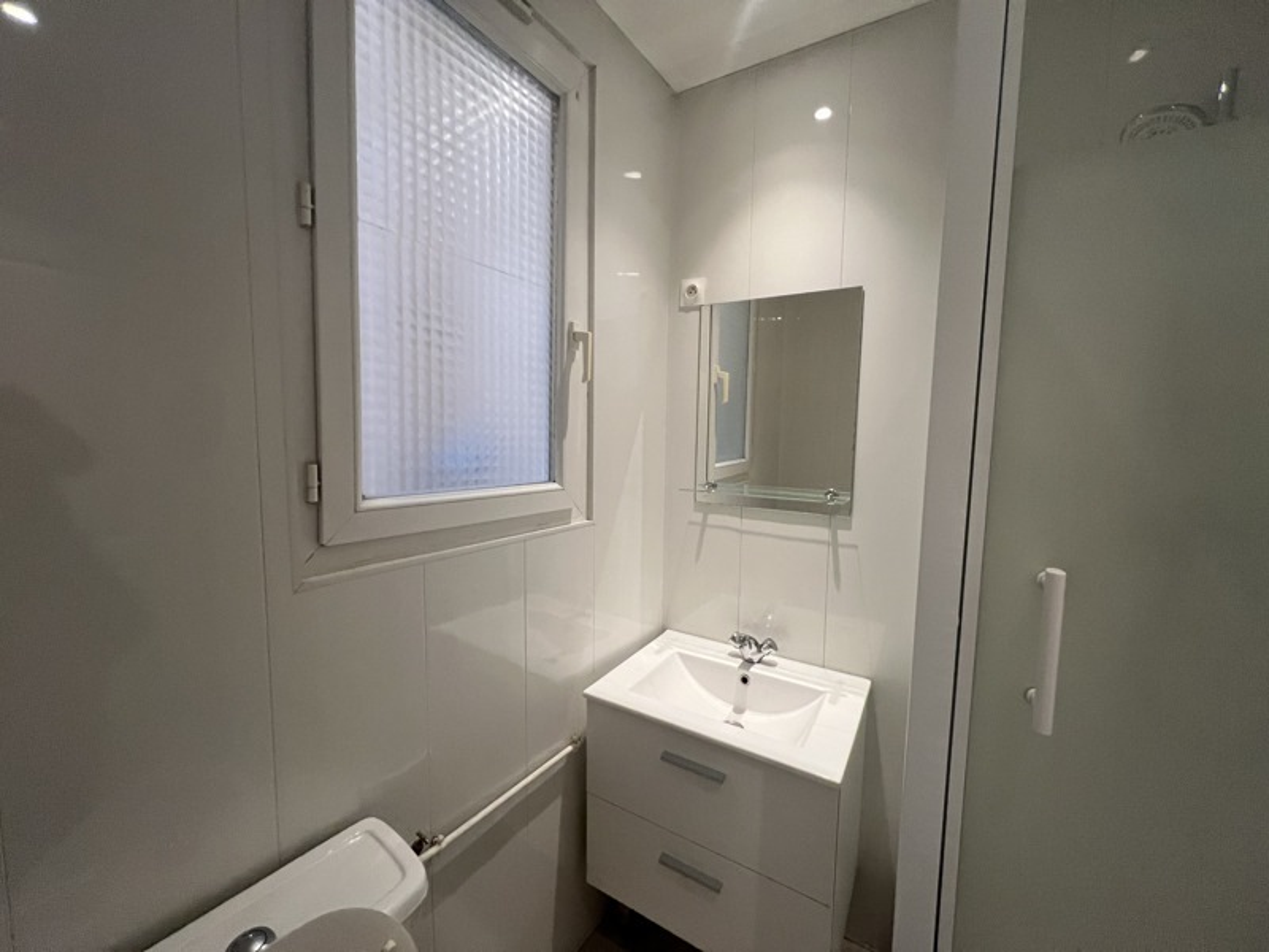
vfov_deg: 89.9
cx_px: 634
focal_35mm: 13
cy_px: 476
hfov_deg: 106.2
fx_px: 477
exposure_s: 1/99
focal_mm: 1.57
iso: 250
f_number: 1.8
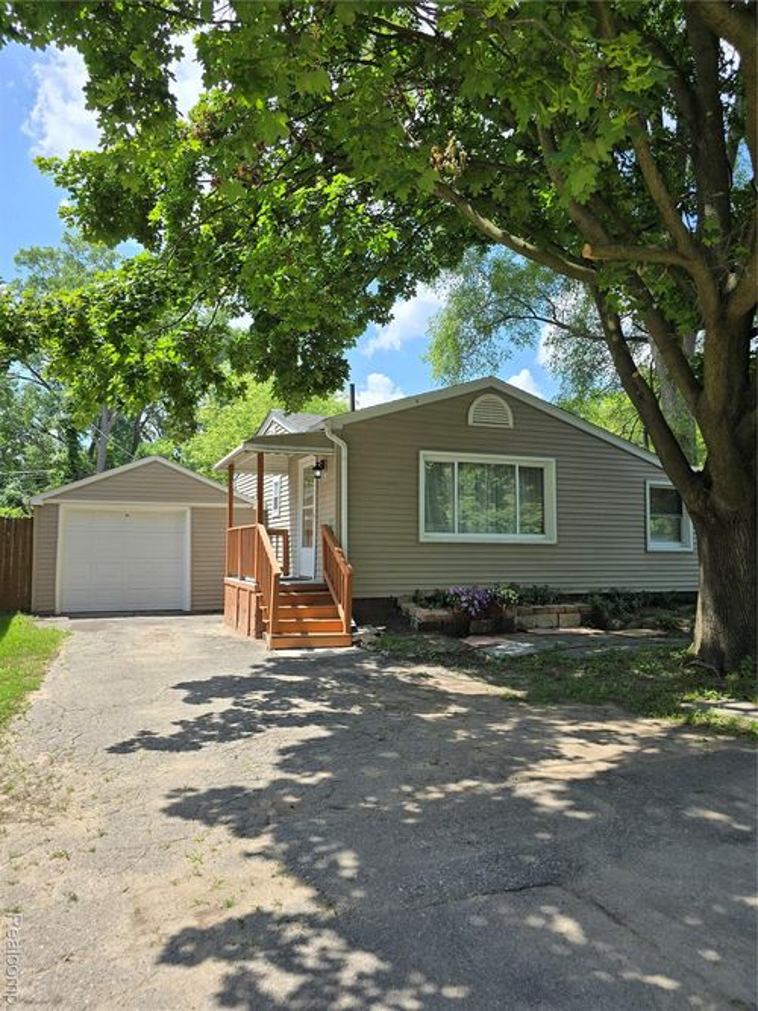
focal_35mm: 23
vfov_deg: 73.9
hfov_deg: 58.9
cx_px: 379
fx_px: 672
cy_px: 506
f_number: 1.7
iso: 12
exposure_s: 1/523
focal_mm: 6.3
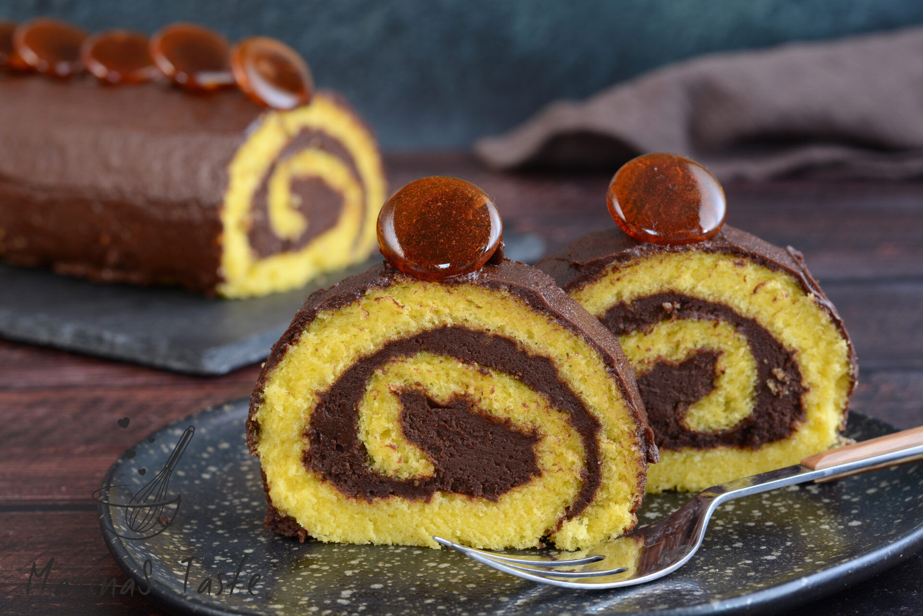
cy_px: 308
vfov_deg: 18.2
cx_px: 462
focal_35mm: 75
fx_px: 1923
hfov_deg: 27.0
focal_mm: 50
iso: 100
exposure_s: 1.3
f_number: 8
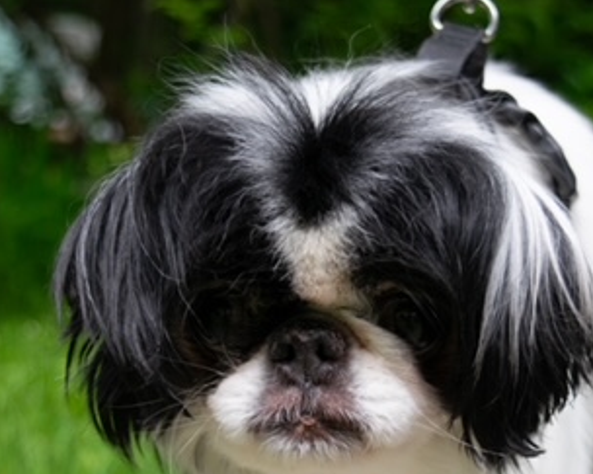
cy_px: 332
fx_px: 1561
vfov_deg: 17.2
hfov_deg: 21.5
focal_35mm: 89
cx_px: 320
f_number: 4.2
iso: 200
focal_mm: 30
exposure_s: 1/500
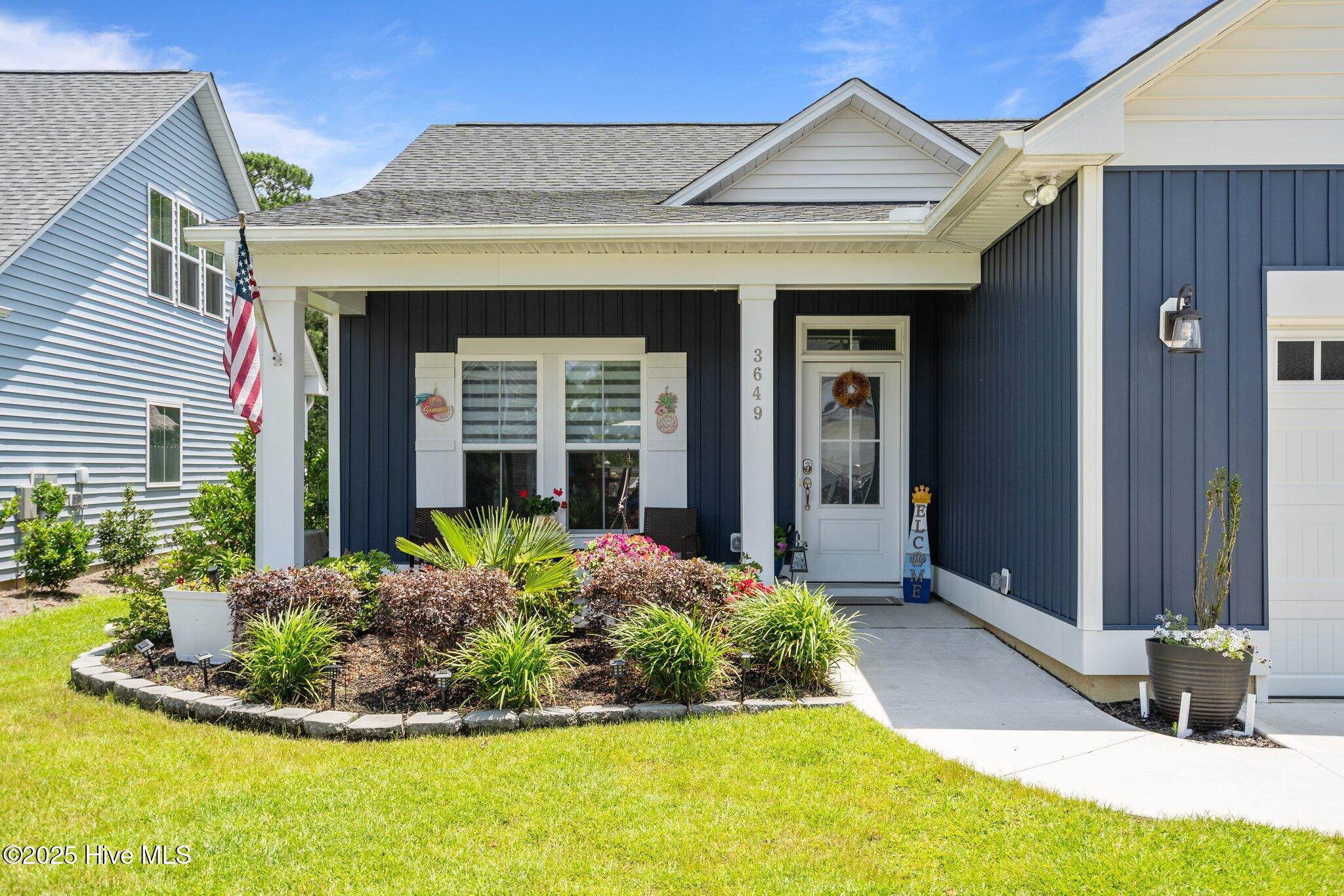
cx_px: 672
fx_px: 1157
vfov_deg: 42.3
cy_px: 448
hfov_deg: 60.3
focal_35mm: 31
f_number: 4
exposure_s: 1/1000
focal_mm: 31
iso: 200
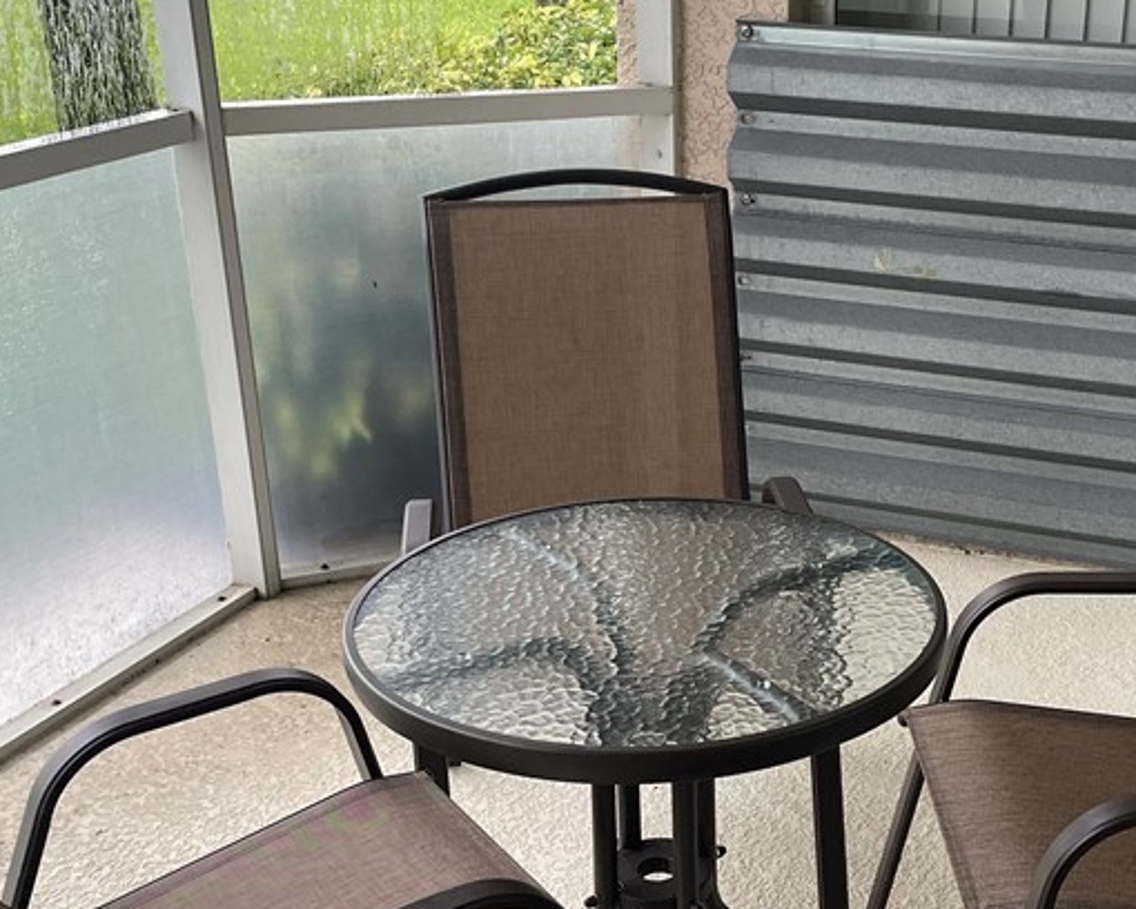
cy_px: 577
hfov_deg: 36.1
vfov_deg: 29.6
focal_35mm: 51
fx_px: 1715
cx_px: 806
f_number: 1.6
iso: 125
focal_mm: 4.2
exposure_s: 1/109
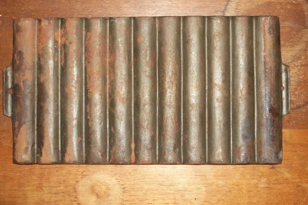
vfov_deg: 28.1
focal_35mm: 48
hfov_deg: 41.1
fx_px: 411
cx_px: 150
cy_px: 88
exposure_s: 1/50
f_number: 4.5
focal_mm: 7.8
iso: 320
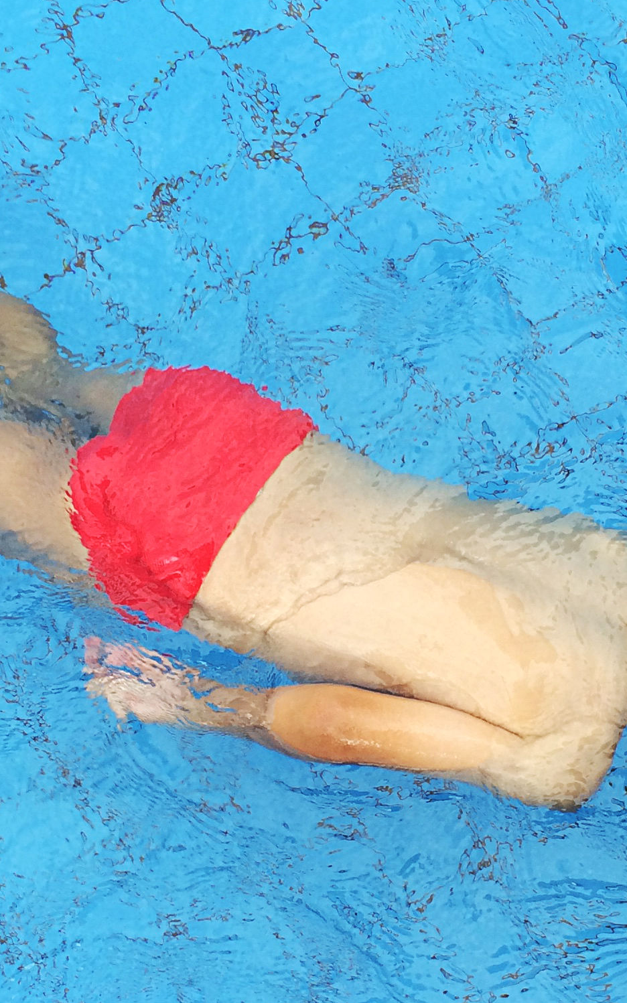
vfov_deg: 30.5
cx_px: 407
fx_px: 1832
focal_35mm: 67
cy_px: 623
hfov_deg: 19.4
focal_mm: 4.15
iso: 32
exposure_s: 1/313
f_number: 2.2
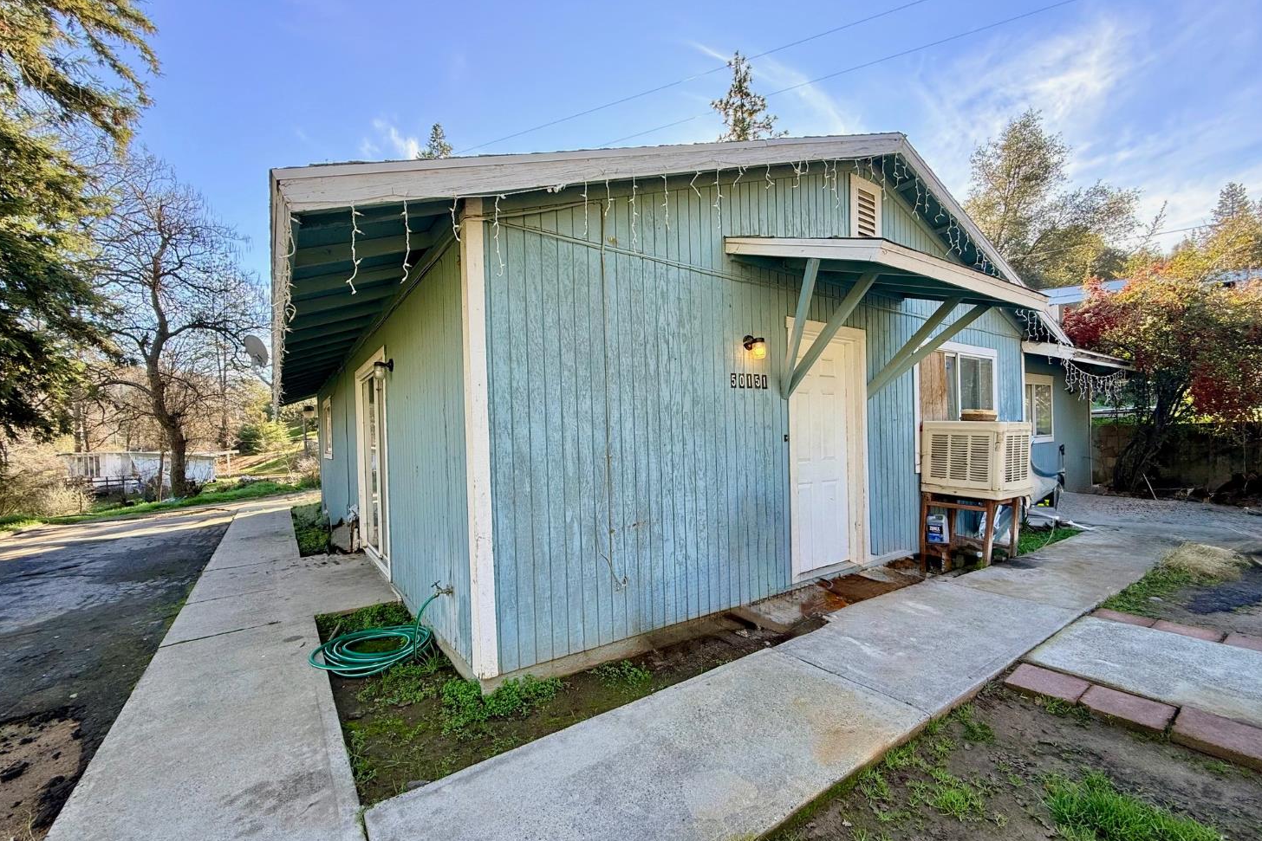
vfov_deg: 77.3
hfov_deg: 100.4
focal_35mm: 15
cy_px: 444
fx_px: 526
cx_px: 631
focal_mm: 2.22
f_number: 2.2
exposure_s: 1/167
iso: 50
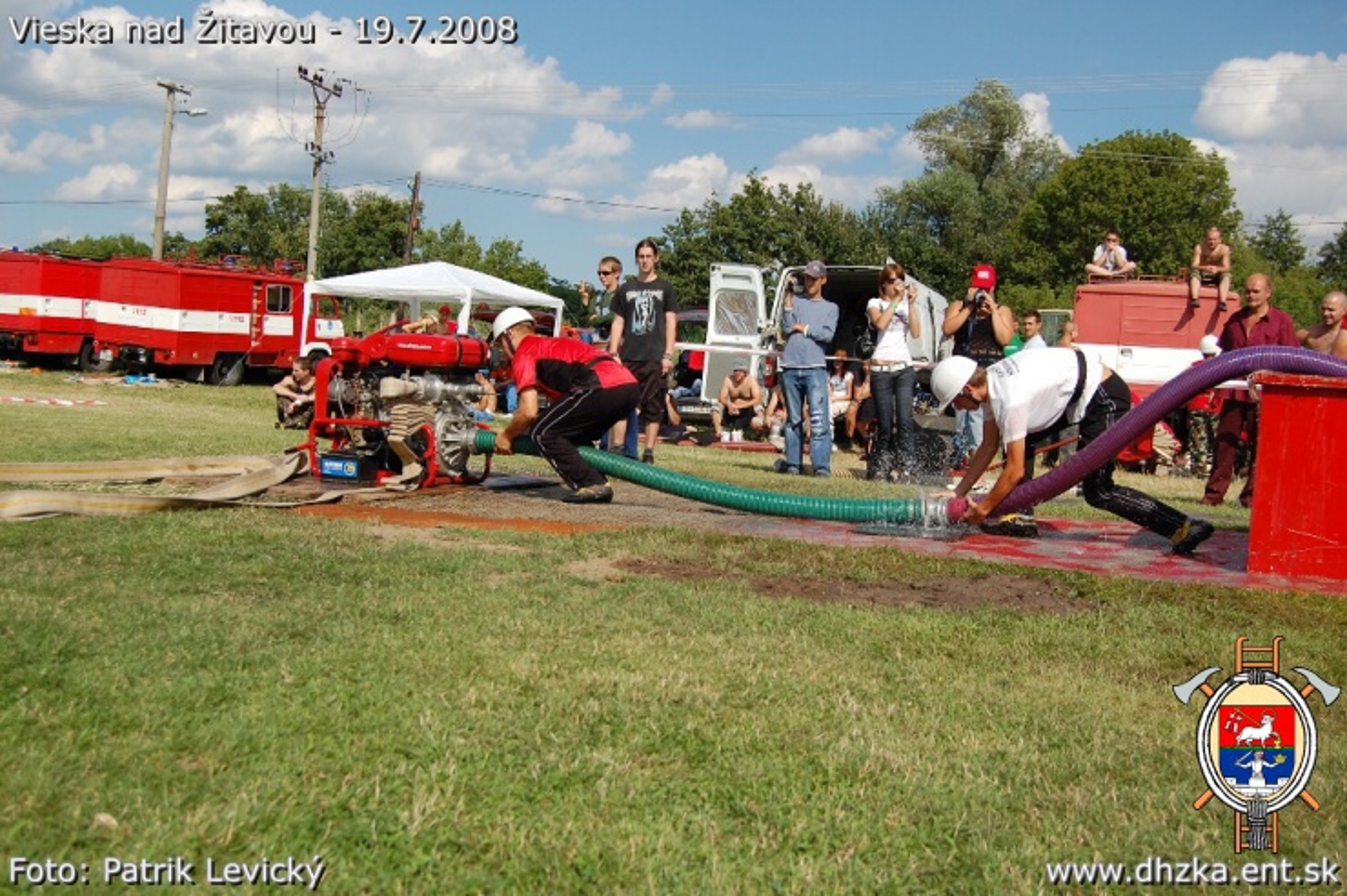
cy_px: 448
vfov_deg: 34.1
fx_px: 1458
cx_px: 674
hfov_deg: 49.6
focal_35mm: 39
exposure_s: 1/1250
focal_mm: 26
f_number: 5
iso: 200
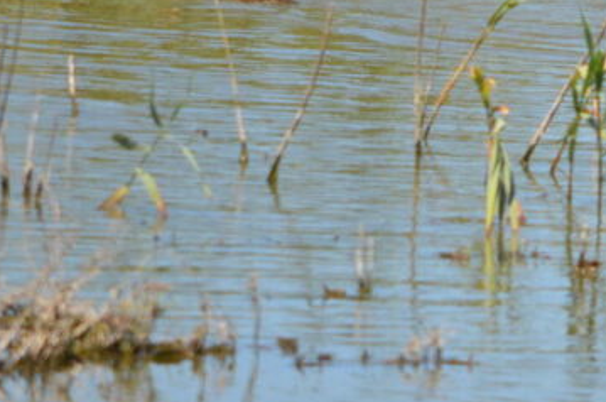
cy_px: -162
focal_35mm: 1282
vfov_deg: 1.1
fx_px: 21542
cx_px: 657
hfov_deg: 1.6
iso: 400
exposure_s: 1/1250
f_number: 5.6
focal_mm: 300
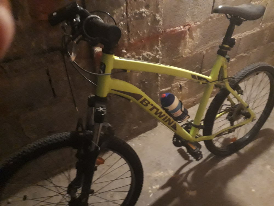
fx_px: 214
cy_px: 103
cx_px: 137
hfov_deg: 65.3
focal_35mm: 27
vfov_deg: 51.4
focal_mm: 3.6
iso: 800
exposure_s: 1/17
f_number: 1.9
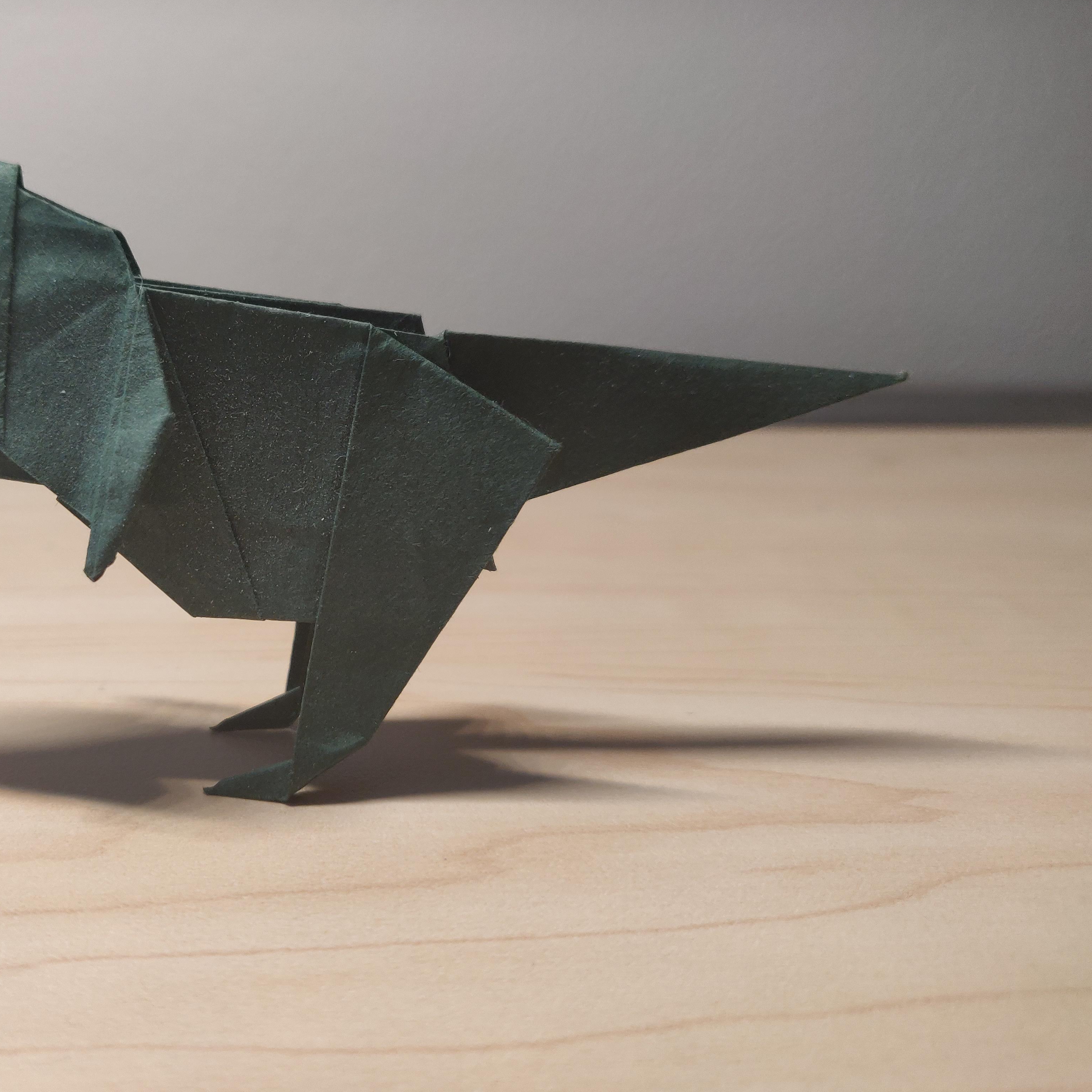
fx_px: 1178
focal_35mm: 33
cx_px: 285
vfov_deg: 49.7
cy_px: 505
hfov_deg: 48.0
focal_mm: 4.25
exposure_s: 1/50
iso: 500
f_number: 1.7
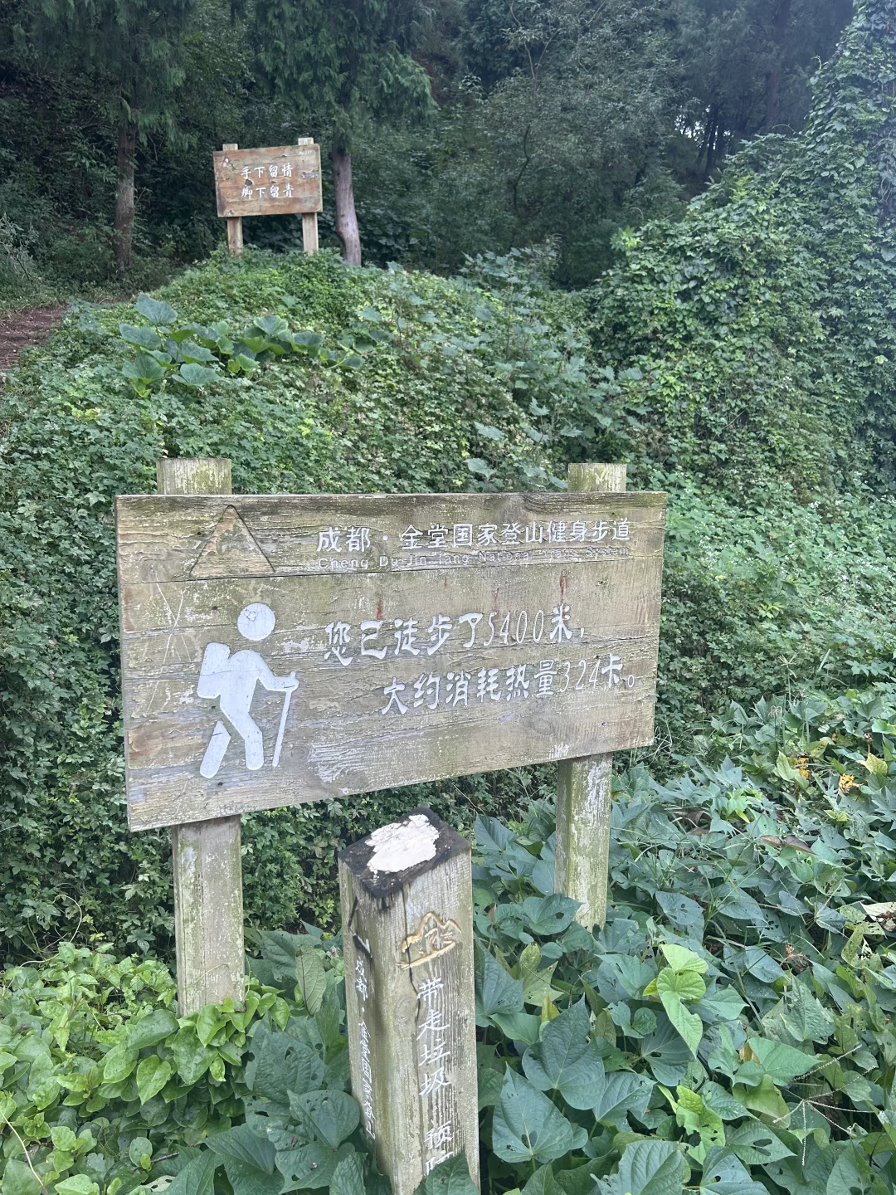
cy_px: 598
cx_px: 448
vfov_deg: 67.3
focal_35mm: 26
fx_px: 897
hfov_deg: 53.1
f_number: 1.5
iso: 50
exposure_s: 1/414
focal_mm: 5.7
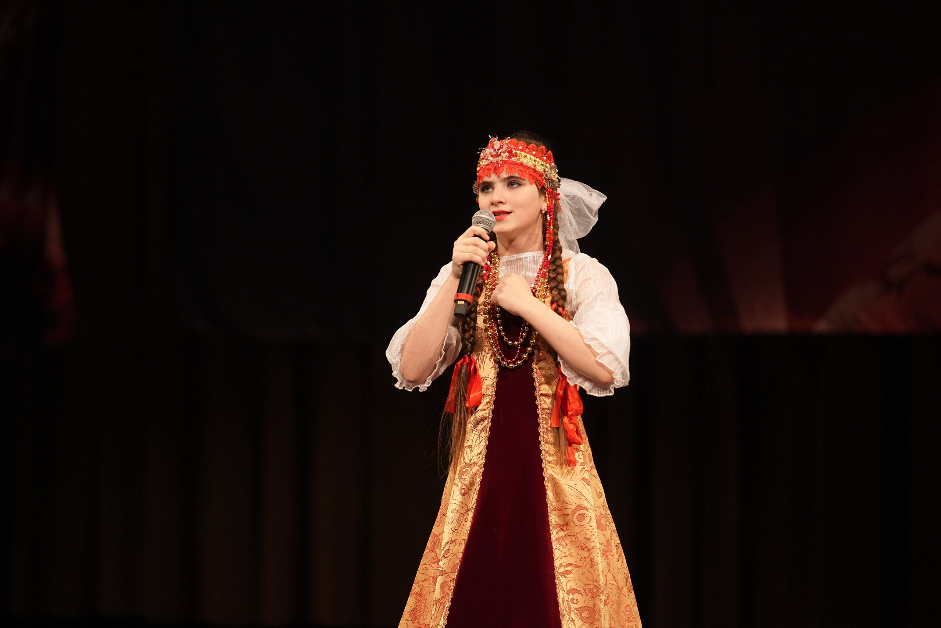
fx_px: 5228
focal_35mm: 200
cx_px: 470
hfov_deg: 10.3
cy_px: 314
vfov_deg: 6.9
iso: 1250
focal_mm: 200
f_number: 2.8
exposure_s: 1/400
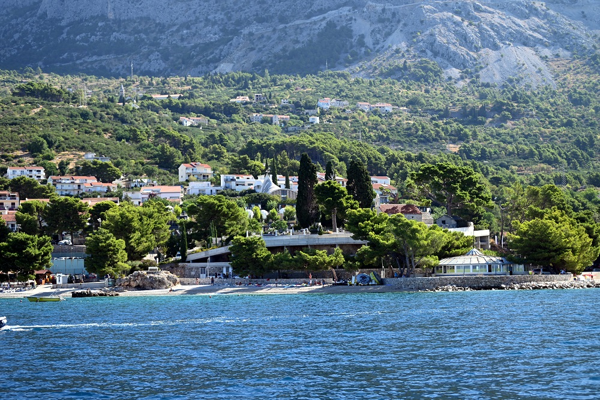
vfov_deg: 19.5
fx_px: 1167
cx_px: 300
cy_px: 200
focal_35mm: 70
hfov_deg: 28.8
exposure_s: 1/320
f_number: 4.5
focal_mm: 70
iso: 100
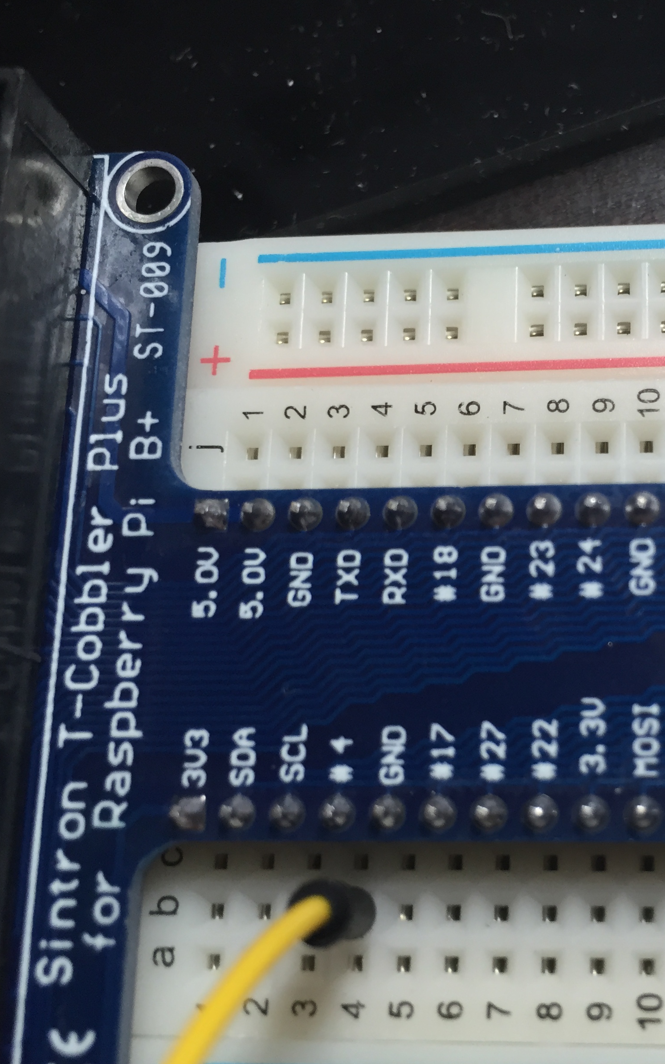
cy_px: 532
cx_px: 600
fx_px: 1218
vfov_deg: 47.2
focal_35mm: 42
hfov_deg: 29.3
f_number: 2.2
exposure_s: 1/30
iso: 64
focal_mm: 4.15
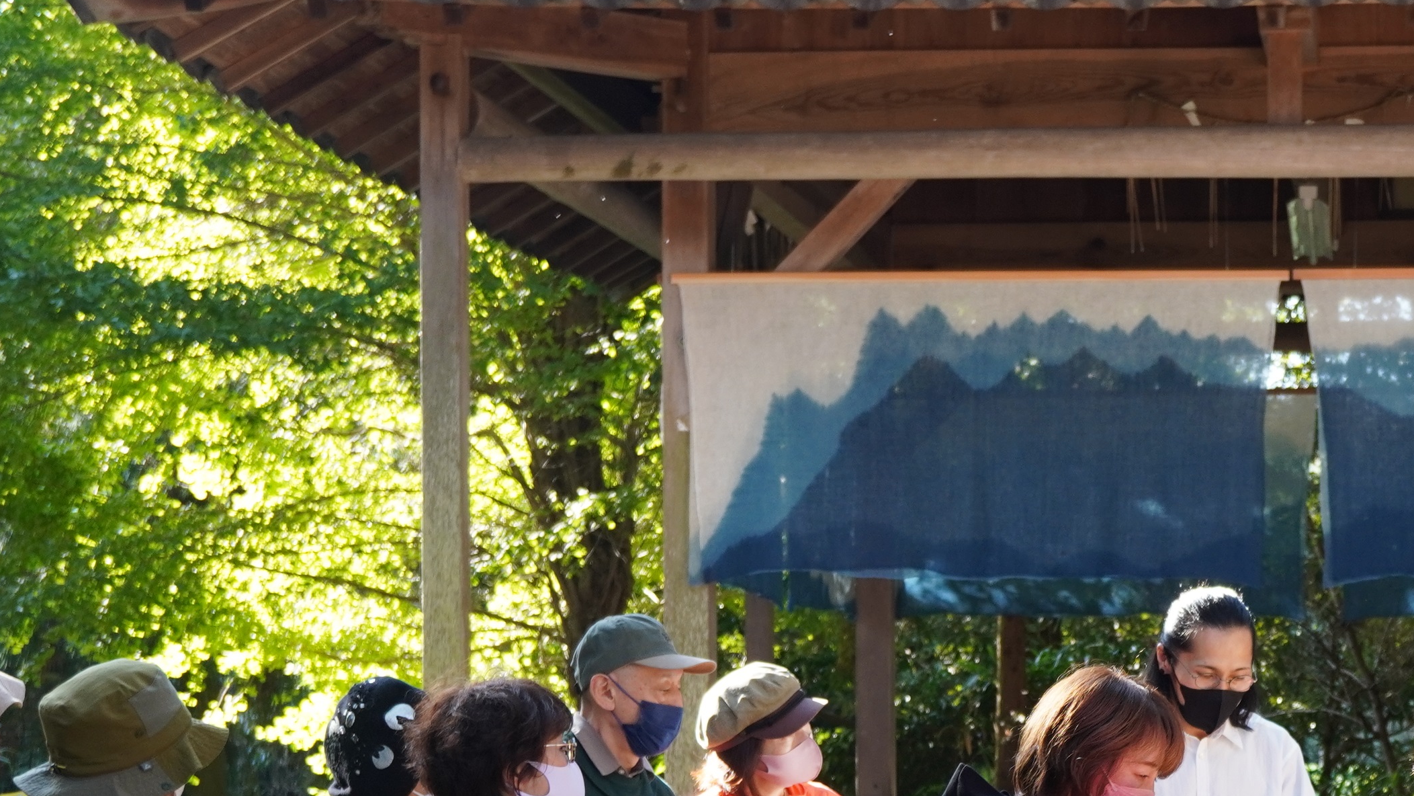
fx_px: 3562
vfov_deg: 12.5
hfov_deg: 22.1
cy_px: 888
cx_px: 1163
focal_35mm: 95
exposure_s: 1/160
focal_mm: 30
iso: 400
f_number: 4
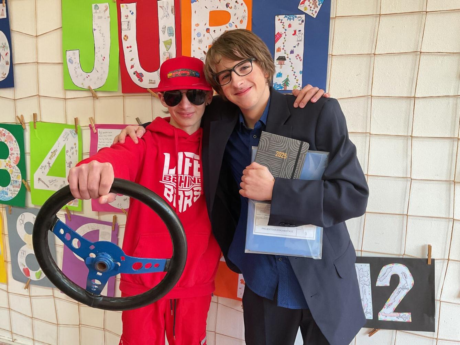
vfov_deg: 48.2
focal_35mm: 29
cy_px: 172
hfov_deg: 61.7
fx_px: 385
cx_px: 230
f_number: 1.8
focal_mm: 3
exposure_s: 1/50
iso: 64
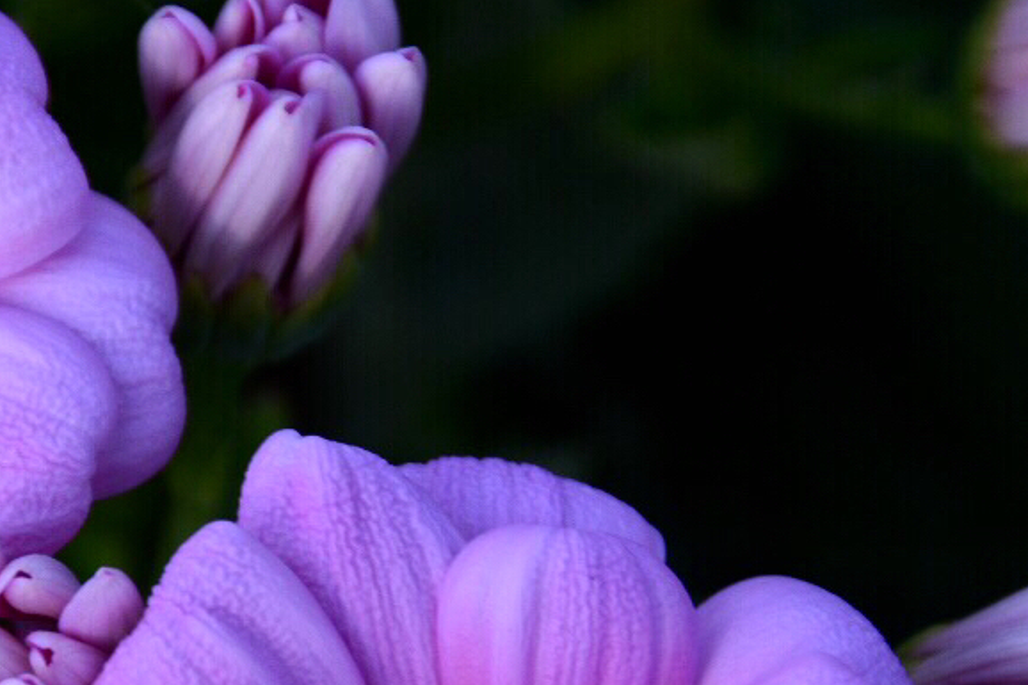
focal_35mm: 841
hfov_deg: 2.5
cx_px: 354
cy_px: 721
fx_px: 24007
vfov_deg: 1.6
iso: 320
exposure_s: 1/320
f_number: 8
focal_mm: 200
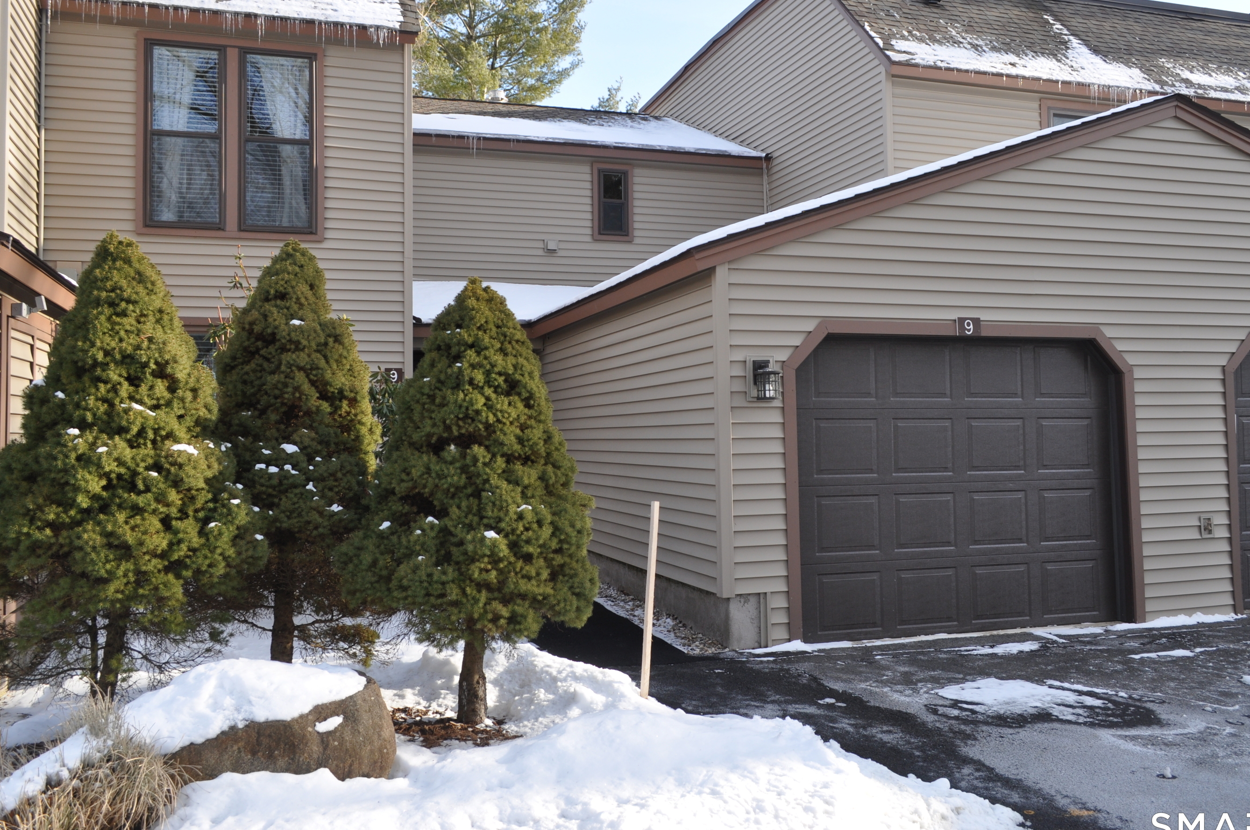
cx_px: 647
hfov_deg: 60.3
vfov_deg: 42.2
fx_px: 1075
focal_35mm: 31
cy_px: 374
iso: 200
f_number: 7.1
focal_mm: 18
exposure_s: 1/200
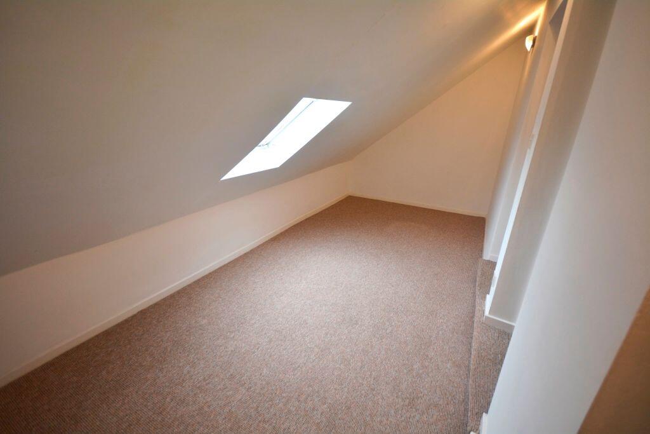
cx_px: 325
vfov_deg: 72.1
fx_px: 298
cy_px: 217
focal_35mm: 16
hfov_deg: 95.0
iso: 400
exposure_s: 1/60
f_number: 4.2
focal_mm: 11
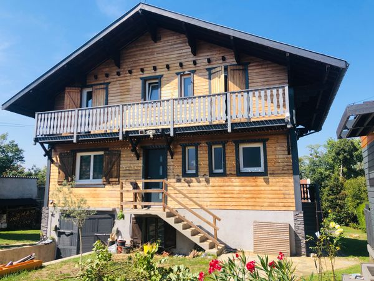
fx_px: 303
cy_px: 140
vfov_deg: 49.7
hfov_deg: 63.4
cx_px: 187
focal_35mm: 28
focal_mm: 4
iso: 20
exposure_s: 1/1263
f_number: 1.8
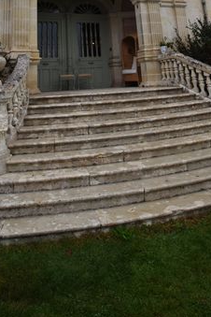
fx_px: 273
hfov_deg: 42.3
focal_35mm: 31
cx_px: 96
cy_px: -3
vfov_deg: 48.9
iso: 360
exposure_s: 1/250
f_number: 8
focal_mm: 10
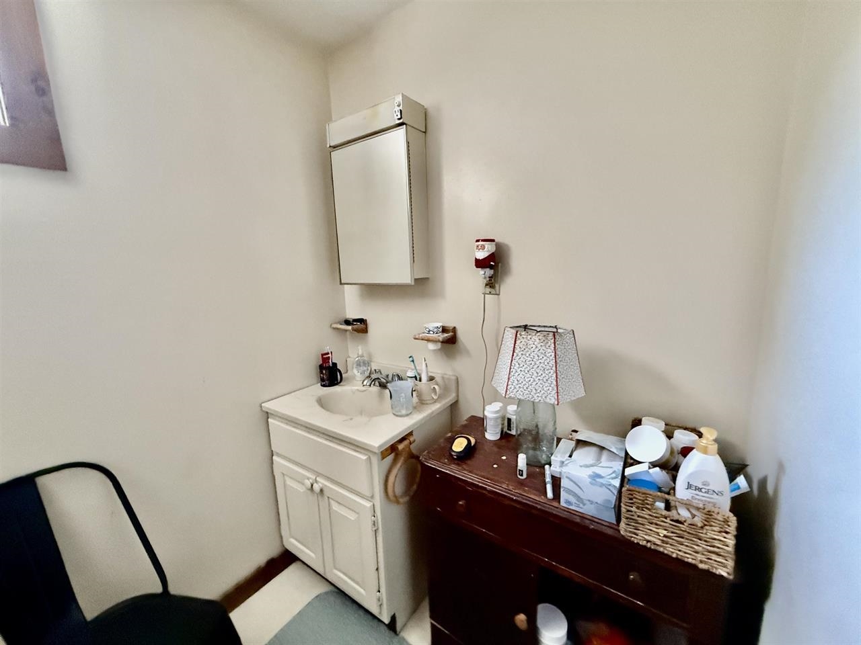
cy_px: 322
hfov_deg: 102.1
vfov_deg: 85.7
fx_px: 348
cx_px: 430
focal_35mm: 14
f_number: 2.2
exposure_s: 1/60
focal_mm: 2.22
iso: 800
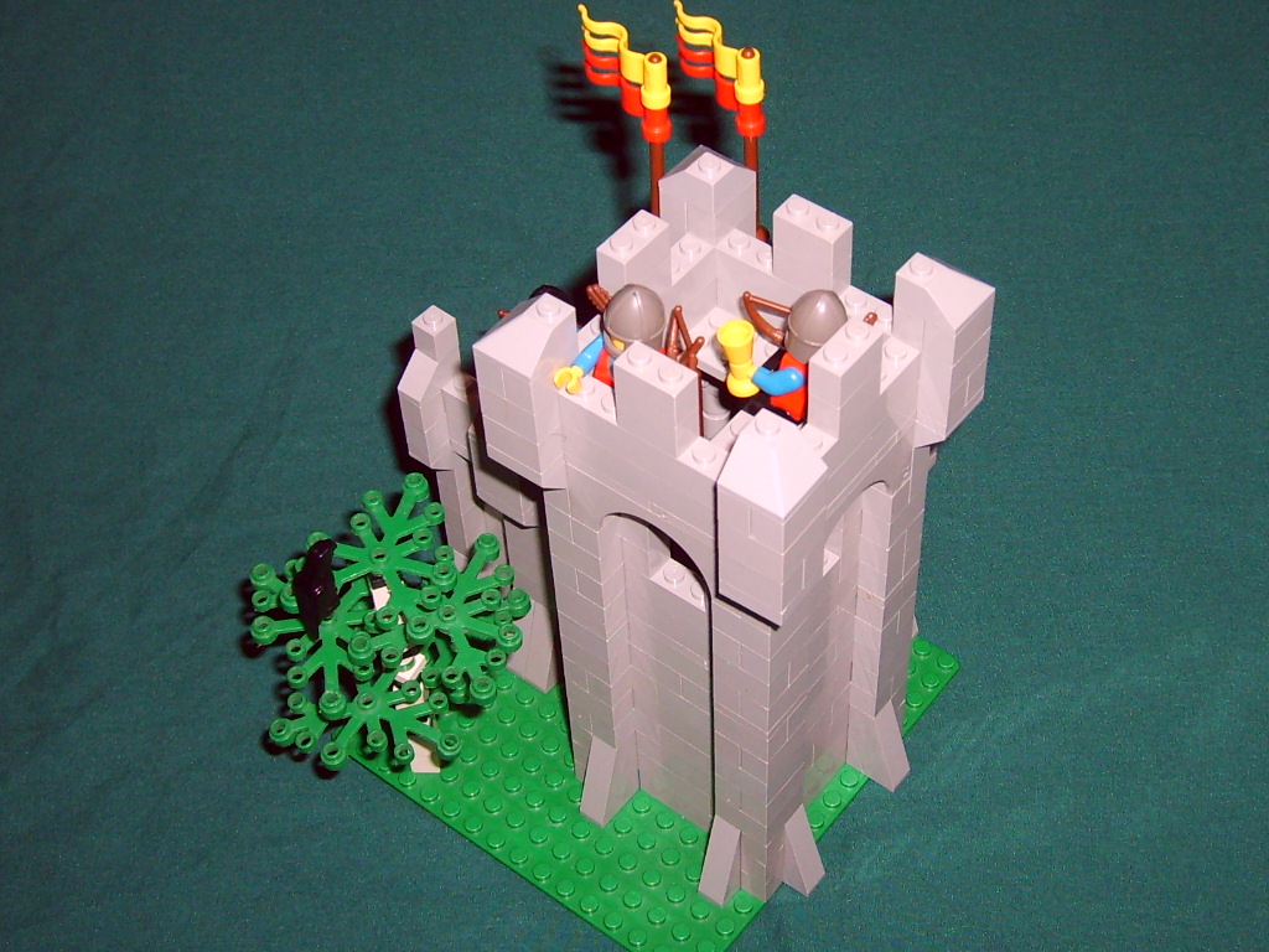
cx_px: 634
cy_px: 476
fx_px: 1283
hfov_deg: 52.6
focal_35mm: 35
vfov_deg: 40.7
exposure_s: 1/45
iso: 100
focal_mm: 5.8
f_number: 2.8
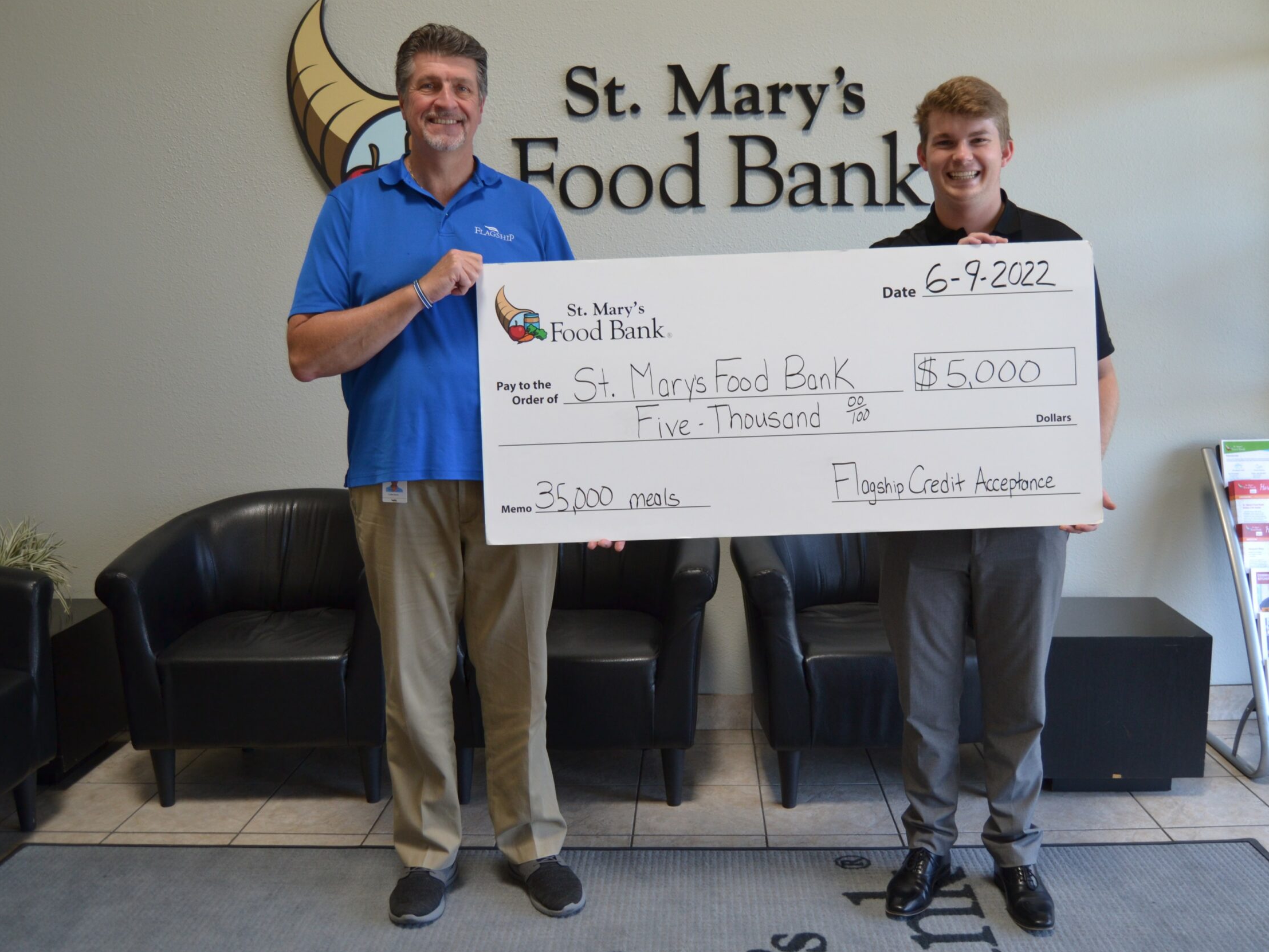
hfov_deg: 59.9
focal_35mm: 30
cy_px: 468
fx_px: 1100
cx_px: 677
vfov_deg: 46.8
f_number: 3.5
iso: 400
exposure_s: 1/80
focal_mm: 18
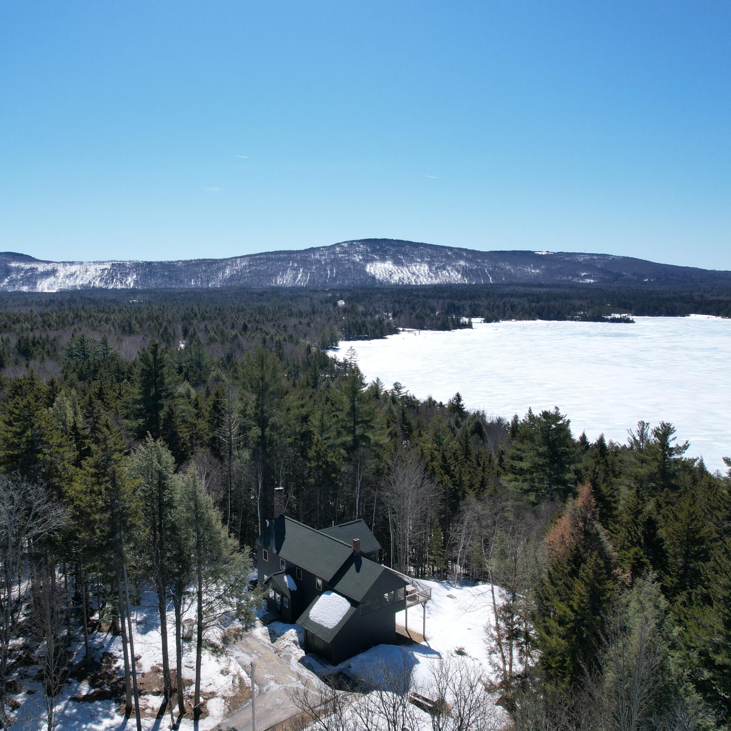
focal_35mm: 29
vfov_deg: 55.6
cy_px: 356
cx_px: 292
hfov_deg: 55.2
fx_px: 693
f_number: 2.8
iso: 100
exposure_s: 1/2500
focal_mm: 8.38
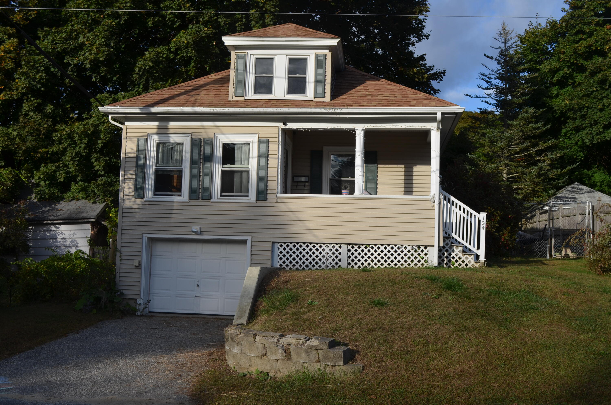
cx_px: 306
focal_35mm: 39
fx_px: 661
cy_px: 202
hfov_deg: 49.6
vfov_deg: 34.1
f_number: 8
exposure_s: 1/250
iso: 125
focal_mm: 26
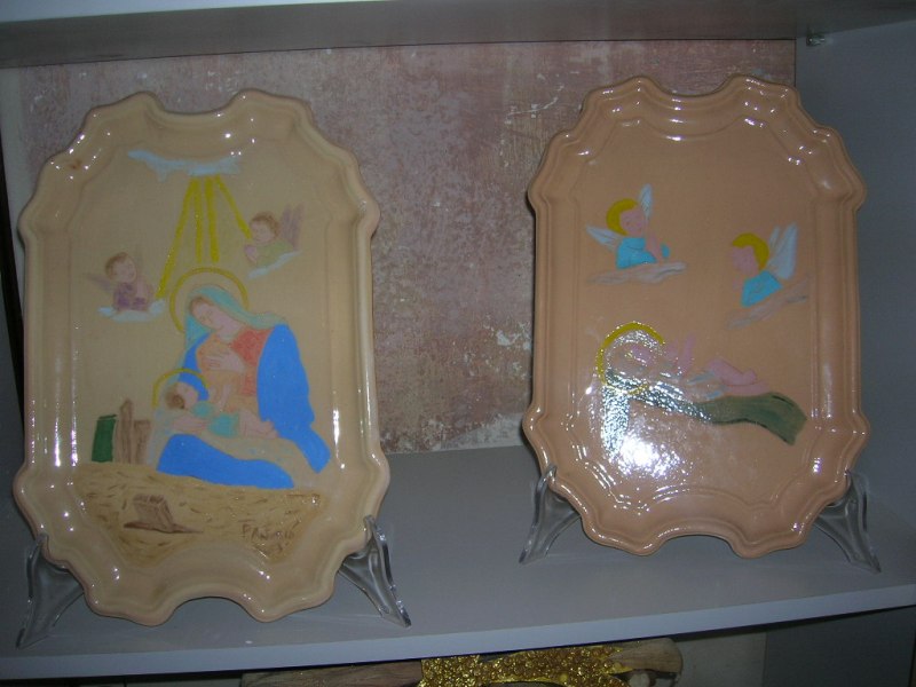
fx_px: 900
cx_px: 458
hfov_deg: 54.0
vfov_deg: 41.8
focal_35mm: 34
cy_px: 344
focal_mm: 5.7
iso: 50
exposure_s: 1/60.1
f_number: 2.9
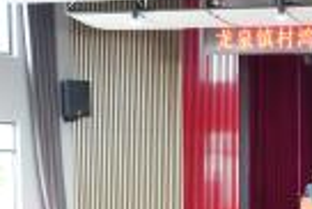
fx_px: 920
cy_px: 270
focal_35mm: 106
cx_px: 434
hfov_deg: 17.7
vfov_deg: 12.6
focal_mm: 36
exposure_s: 1/40
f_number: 7.1
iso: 5000
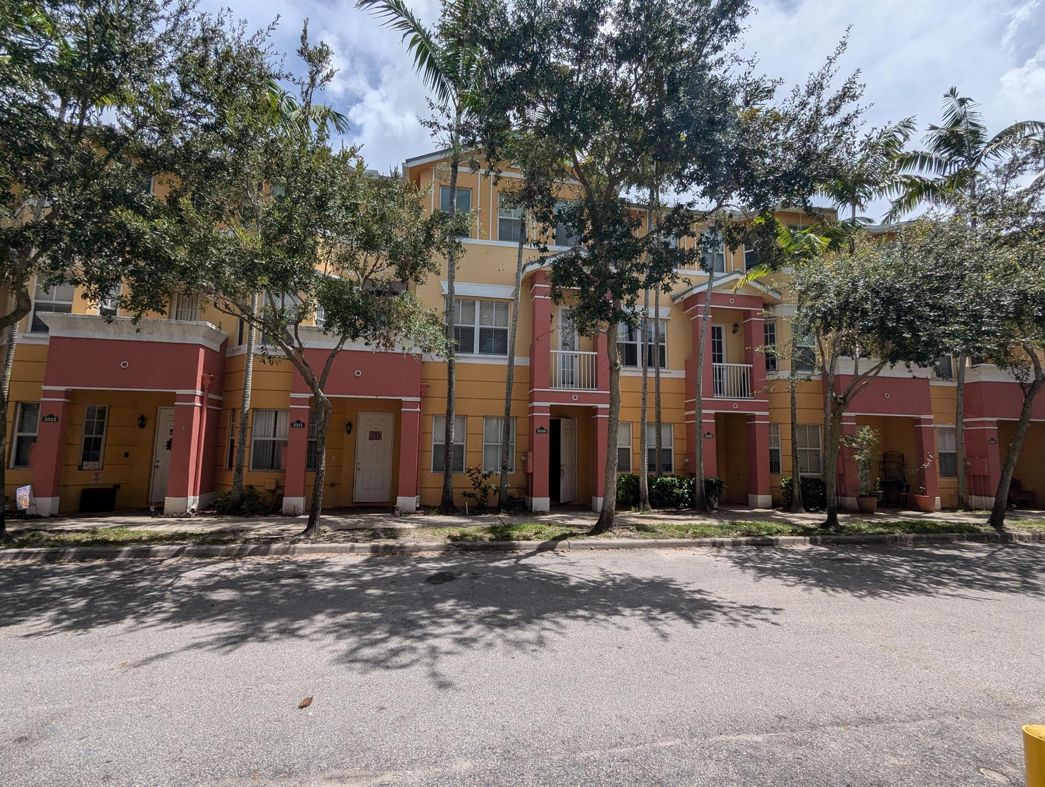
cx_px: 522
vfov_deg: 78.2
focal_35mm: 16
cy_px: 394
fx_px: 484
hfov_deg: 94.4
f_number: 2.2
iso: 49
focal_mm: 2.35
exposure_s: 1/2703
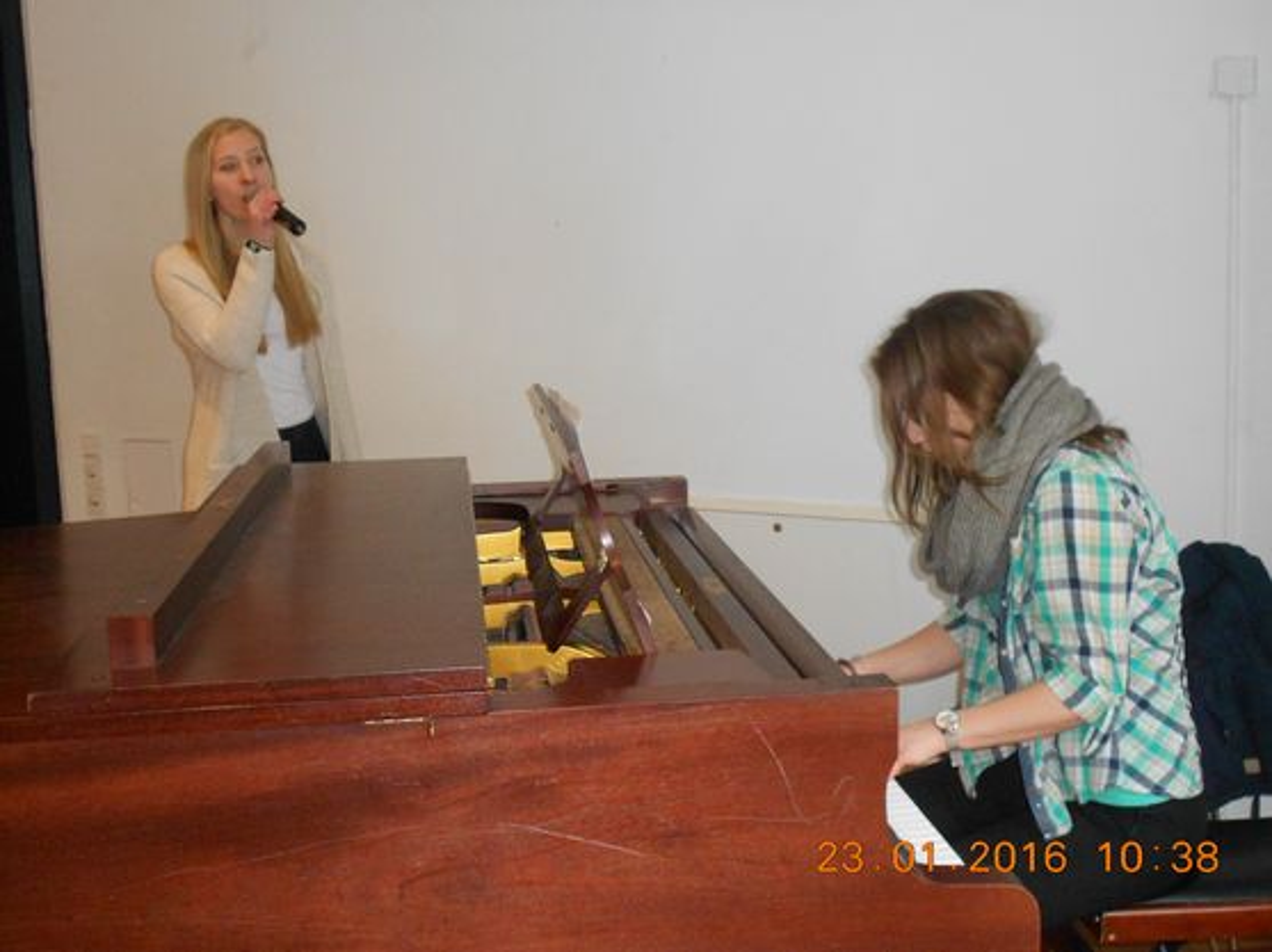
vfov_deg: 33.6
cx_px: 636
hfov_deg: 43.9
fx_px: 1579
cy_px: 476
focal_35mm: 43
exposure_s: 1/30
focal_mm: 7.7
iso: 400
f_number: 4.2
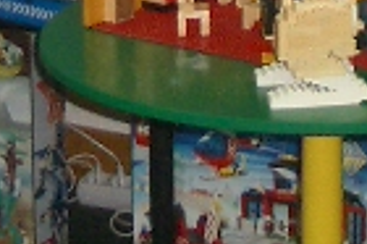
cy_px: -317
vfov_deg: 5.0
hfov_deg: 7.7
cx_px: 131
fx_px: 2719
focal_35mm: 267
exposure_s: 1/60
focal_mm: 5.8
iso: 100
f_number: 2.6
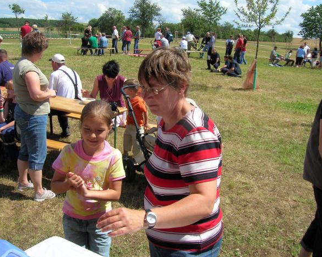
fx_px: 343
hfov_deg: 50.3
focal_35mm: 36
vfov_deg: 41.1
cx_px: 163
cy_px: 129
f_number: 4.9
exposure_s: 1/398
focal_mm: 5.7
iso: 50
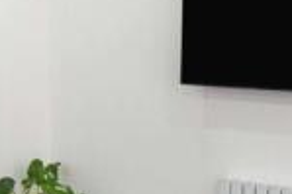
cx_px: 123
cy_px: 211
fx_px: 964
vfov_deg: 11.3
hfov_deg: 17.2
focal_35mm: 119
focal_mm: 18
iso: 400
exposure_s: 1/80
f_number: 4
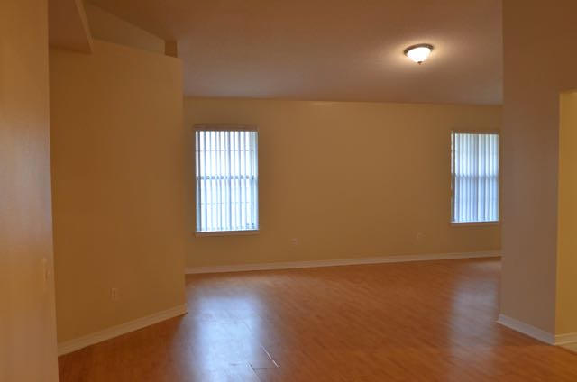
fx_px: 576
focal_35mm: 36
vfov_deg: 36.7
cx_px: 288
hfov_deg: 53.2
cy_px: 191
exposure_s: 1/50
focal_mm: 24
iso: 800
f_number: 4.5
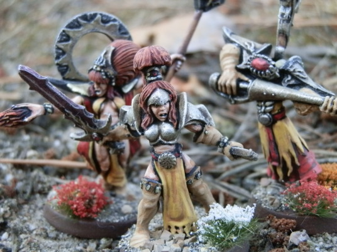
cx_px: 168
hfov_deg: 31.7
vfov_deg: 24.0
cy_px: 126
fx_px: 594
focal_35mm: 61
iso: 400
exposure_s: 1/100
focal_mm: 10.99
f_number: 3.7
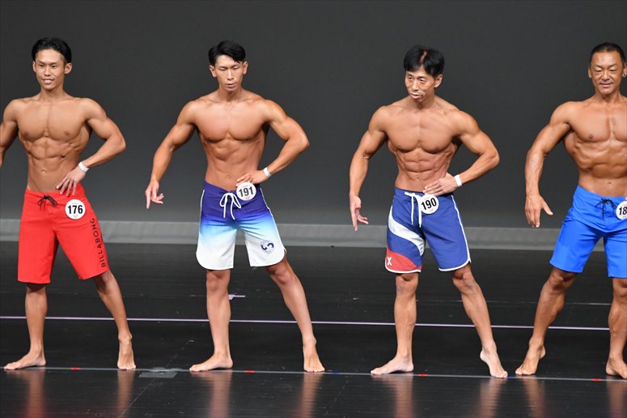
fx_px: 5484
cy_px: 209
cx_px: 314
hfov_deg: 6.5
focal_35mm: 315
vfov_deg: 4.4
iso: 3600
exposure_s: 1/400
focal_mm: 210
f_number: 5.6
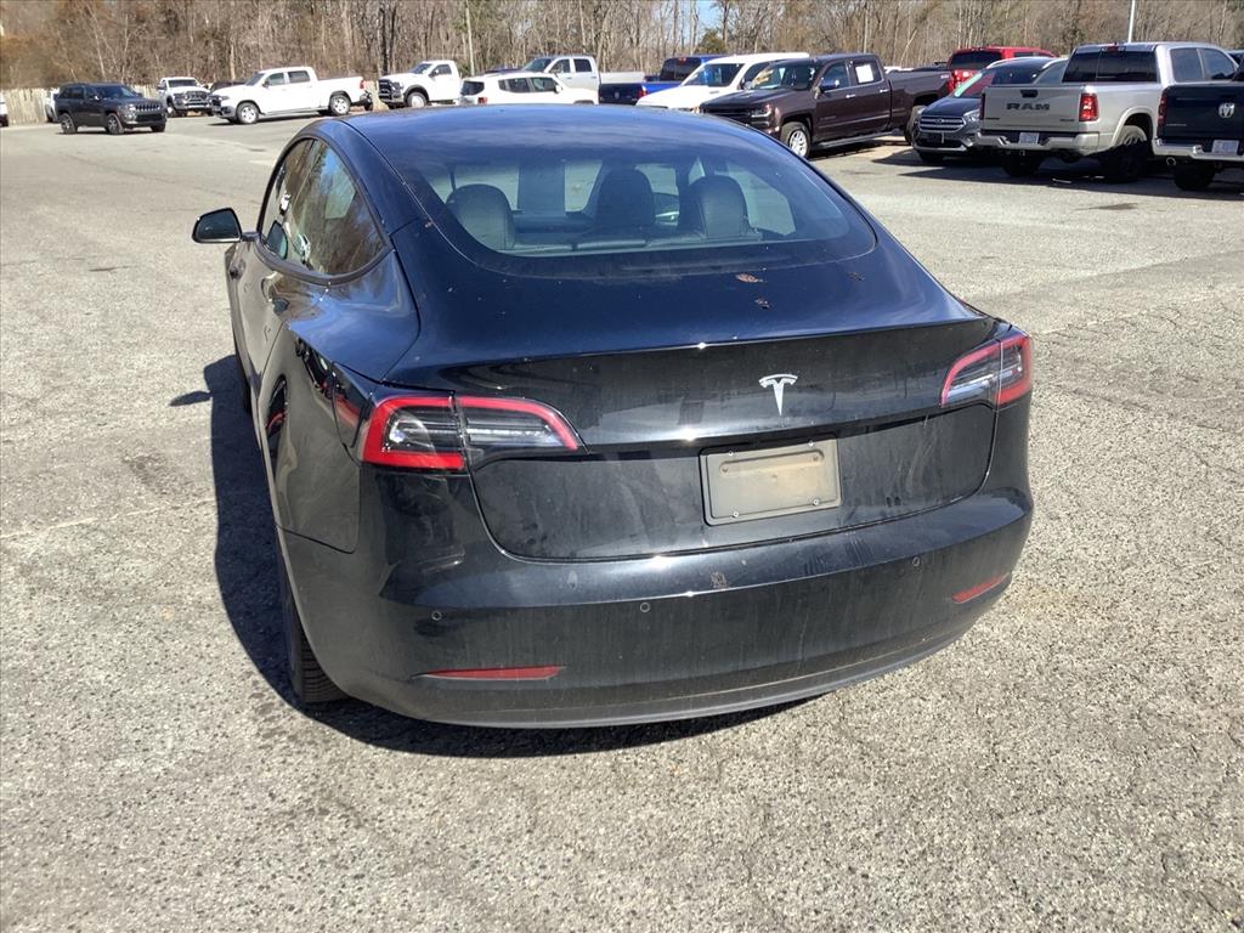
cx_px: 622
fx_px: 1114
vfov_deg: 45.4
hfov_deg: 58.4
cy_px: 466
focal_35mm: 31
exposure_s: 1/668
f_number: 2.4
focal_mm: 3.3
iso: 25
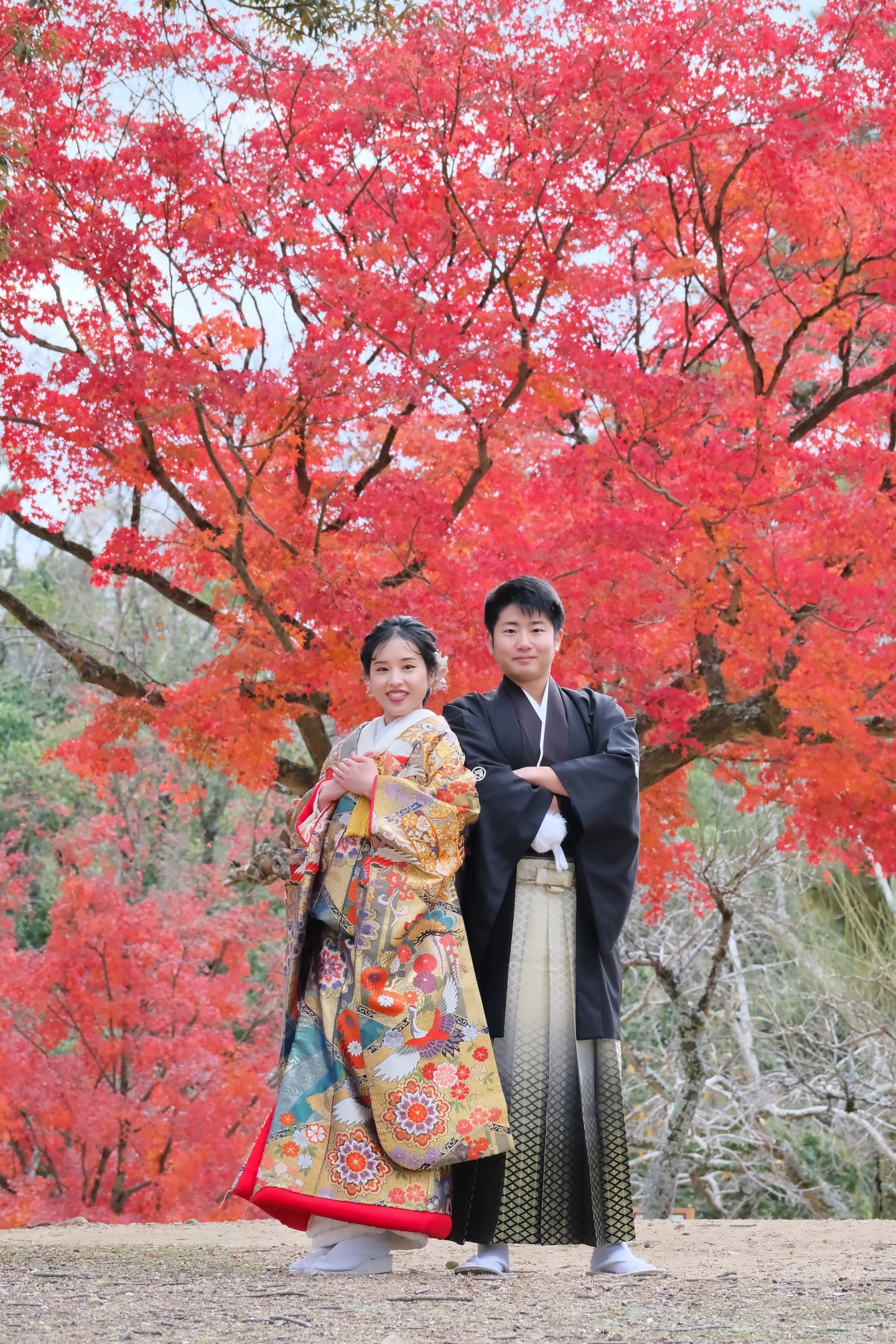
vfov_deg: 15.6
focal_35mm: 131
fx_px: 4890
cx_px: 448
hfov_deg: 10.5
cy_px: 672
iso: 1600
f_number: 8
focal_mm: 87.5
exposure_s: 1/100
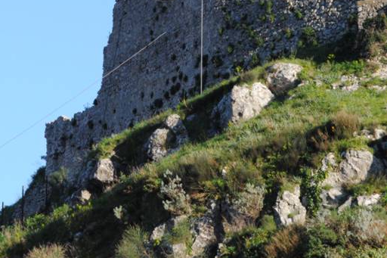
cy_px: -19
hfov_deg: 6.8
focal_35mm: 303
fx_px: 3256
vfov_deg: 4.5
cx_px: 111
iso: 400
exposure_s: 1/500
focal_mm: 80
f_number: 9
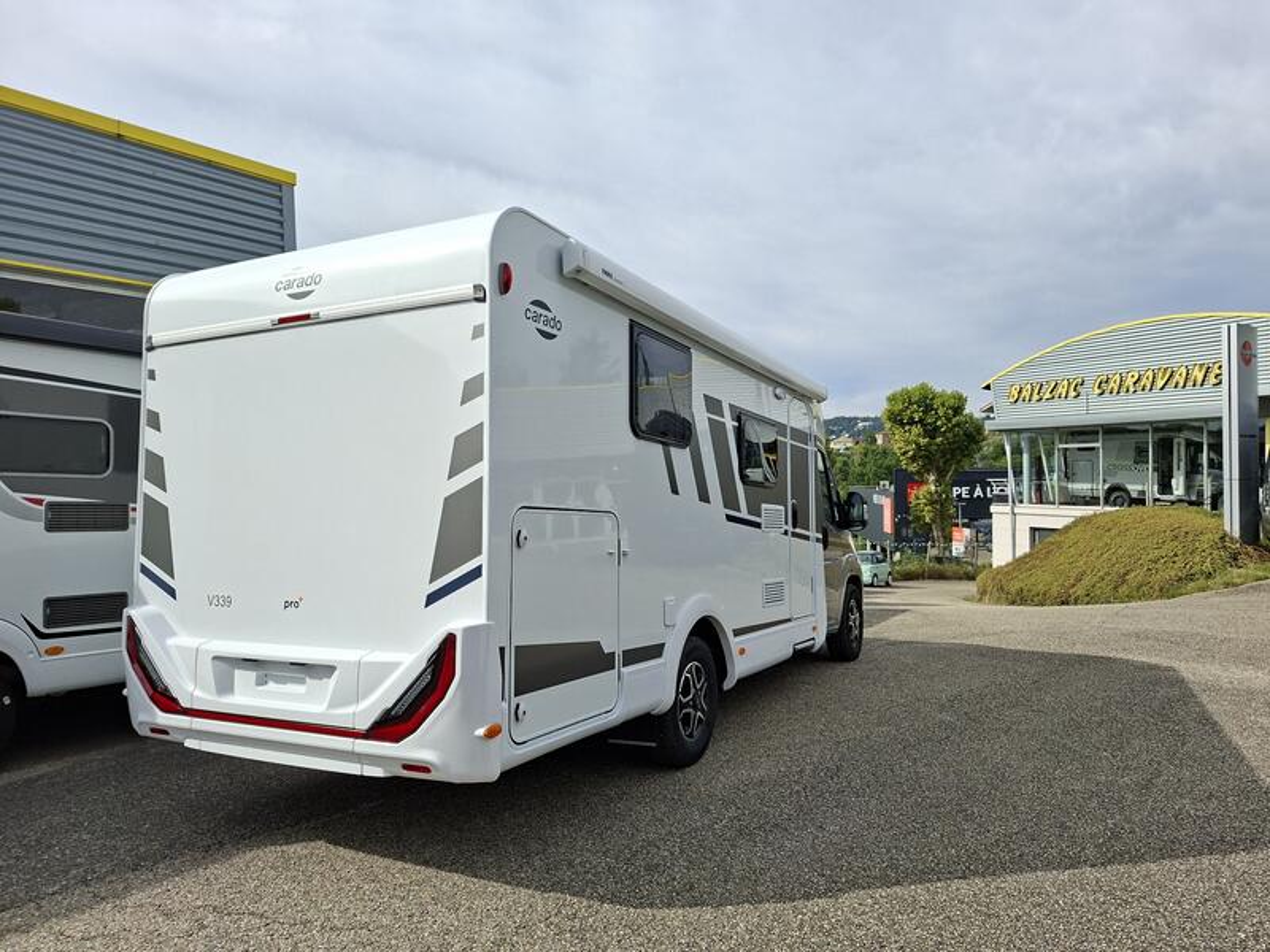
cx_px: 635
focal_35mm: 23
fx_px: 844
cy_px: 476
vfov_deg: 58.9
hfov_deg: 73.9
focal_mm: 5.54
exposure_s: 1/2500
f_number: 1.8
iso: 50
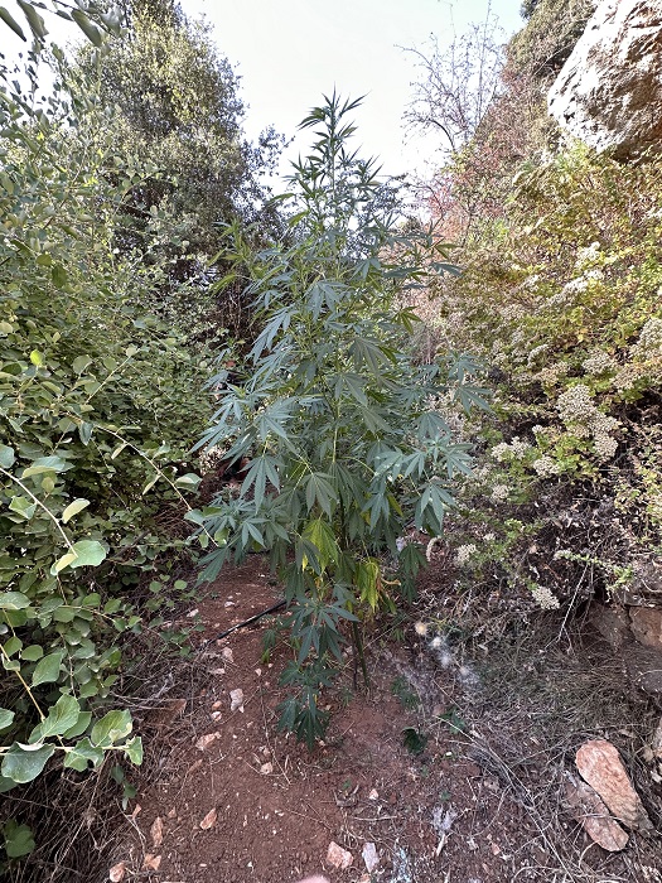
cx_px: 331
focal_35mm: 14
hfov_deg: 85.7
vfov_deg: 102.1
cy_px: 442
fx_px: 357
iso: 80
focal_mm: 2.22
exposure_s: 1/99
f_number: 2.2
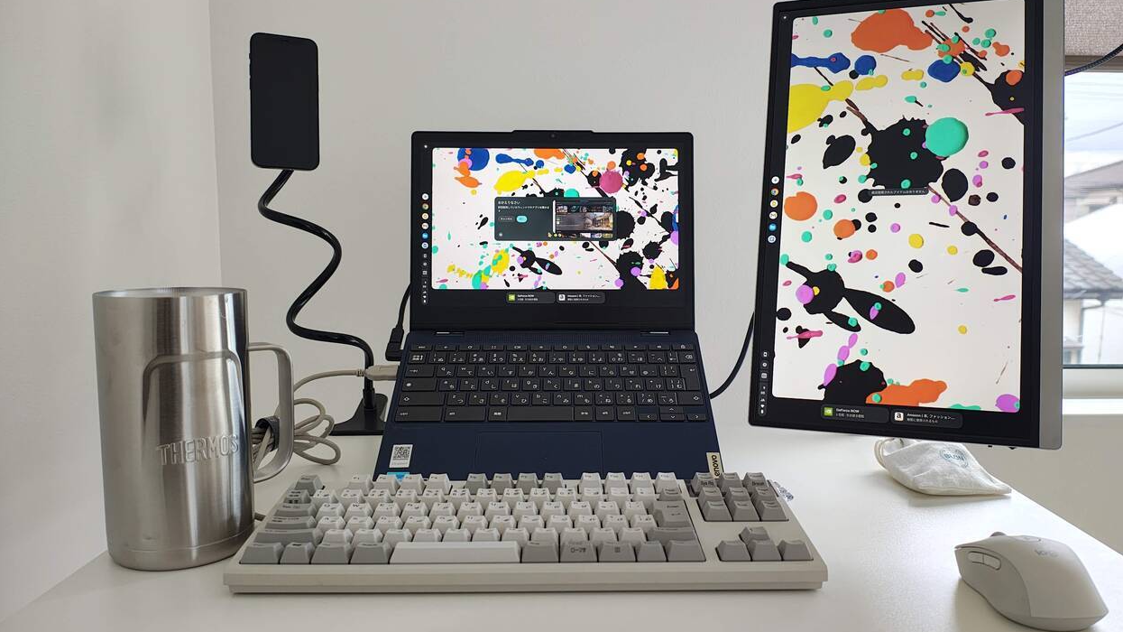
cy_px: 321
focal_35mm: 28
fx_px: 834
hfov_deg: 67.9
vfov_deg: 41.5
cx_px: 575
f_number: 1.4
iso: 302
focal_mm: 5.89
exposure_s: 1/60
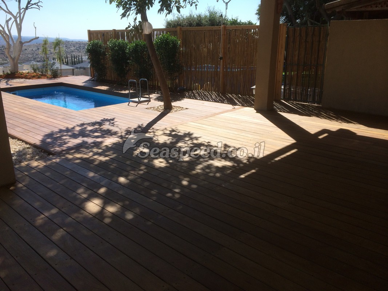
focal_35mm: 30
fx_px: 336
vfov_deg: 46.8
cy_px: 146
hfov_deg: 60.0
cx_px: 194
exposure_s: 1/1953
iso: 40
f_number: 2.2
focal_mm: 4.12
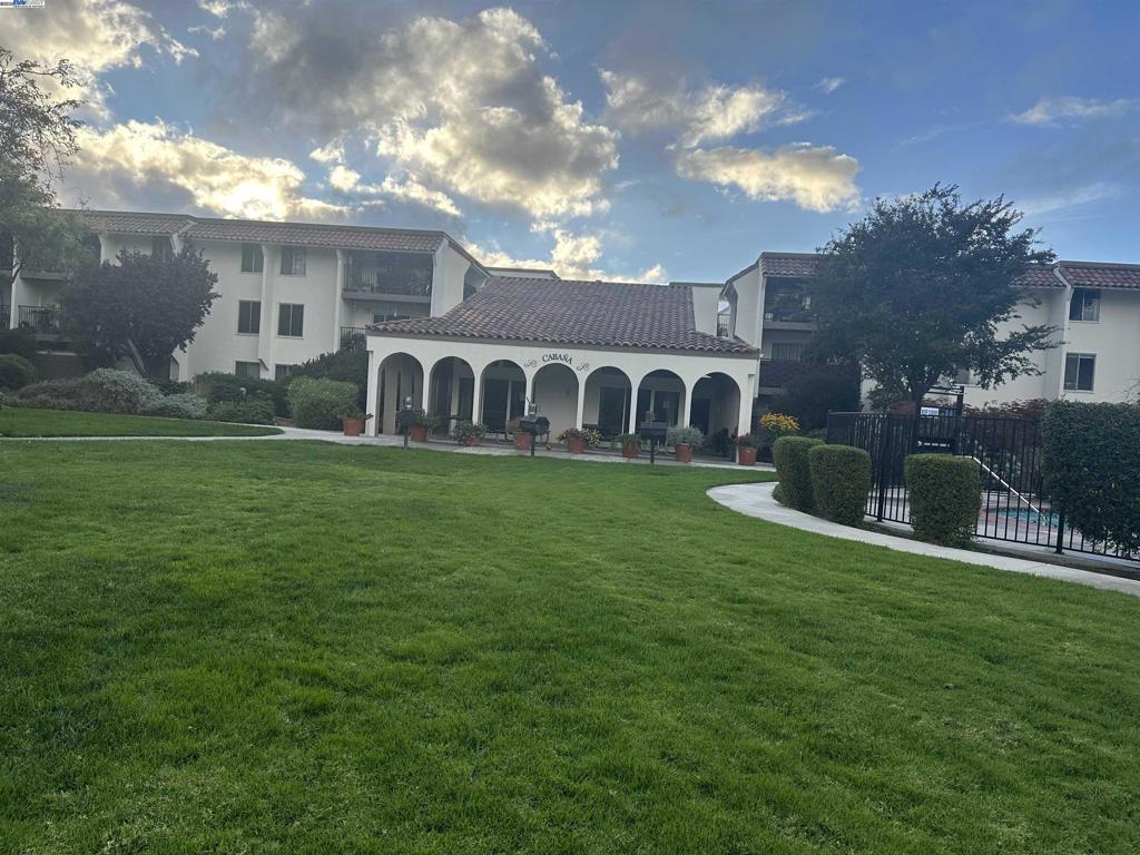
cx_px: 570
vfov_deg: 56.8
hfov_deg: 71.6
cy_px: 428
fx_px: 790
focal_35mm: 24
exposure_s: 1/1473
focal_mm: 6.86
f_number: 1.78
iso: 80
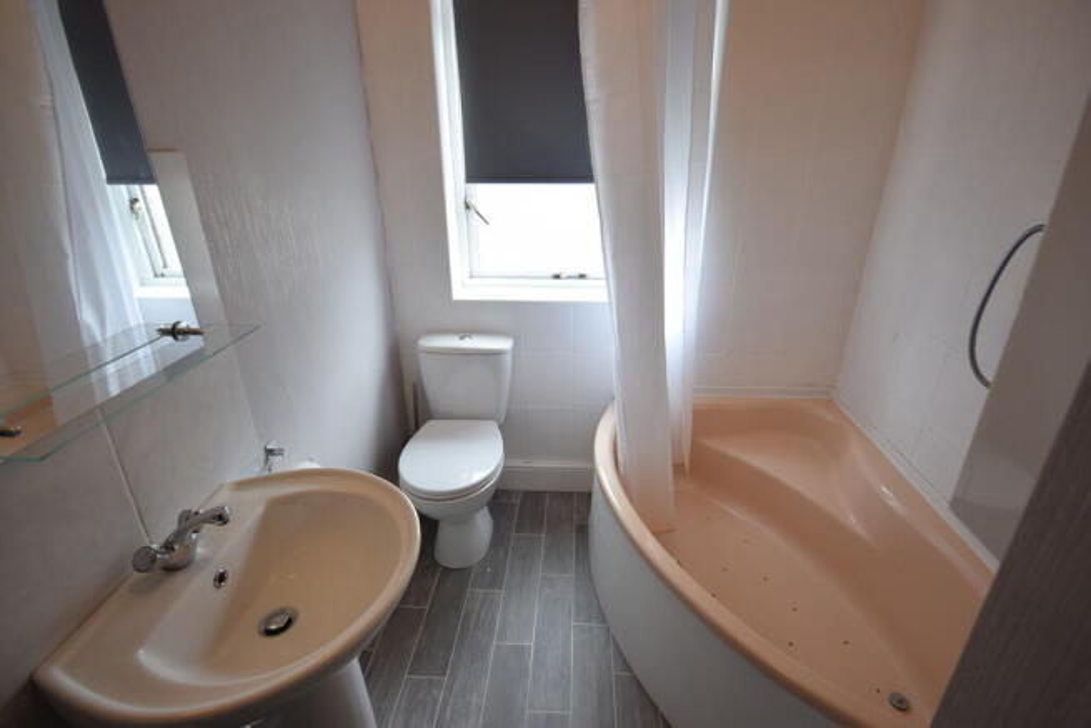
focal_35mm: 17
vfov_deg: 69.7
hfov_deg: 92.4
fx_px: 523
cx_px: 546
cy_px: 364
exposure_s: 1/125
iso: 400
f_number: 5.6
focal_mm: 11.5
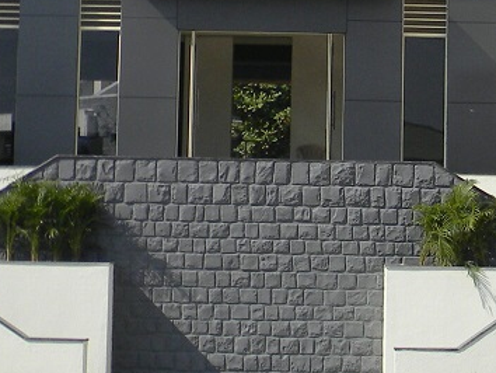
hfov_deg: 15.1
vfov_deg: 11.3
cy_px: 24
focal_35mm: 130
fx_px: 1864
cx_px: 338
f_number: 7.4
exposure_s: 1/236
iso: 80
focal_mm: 6.4
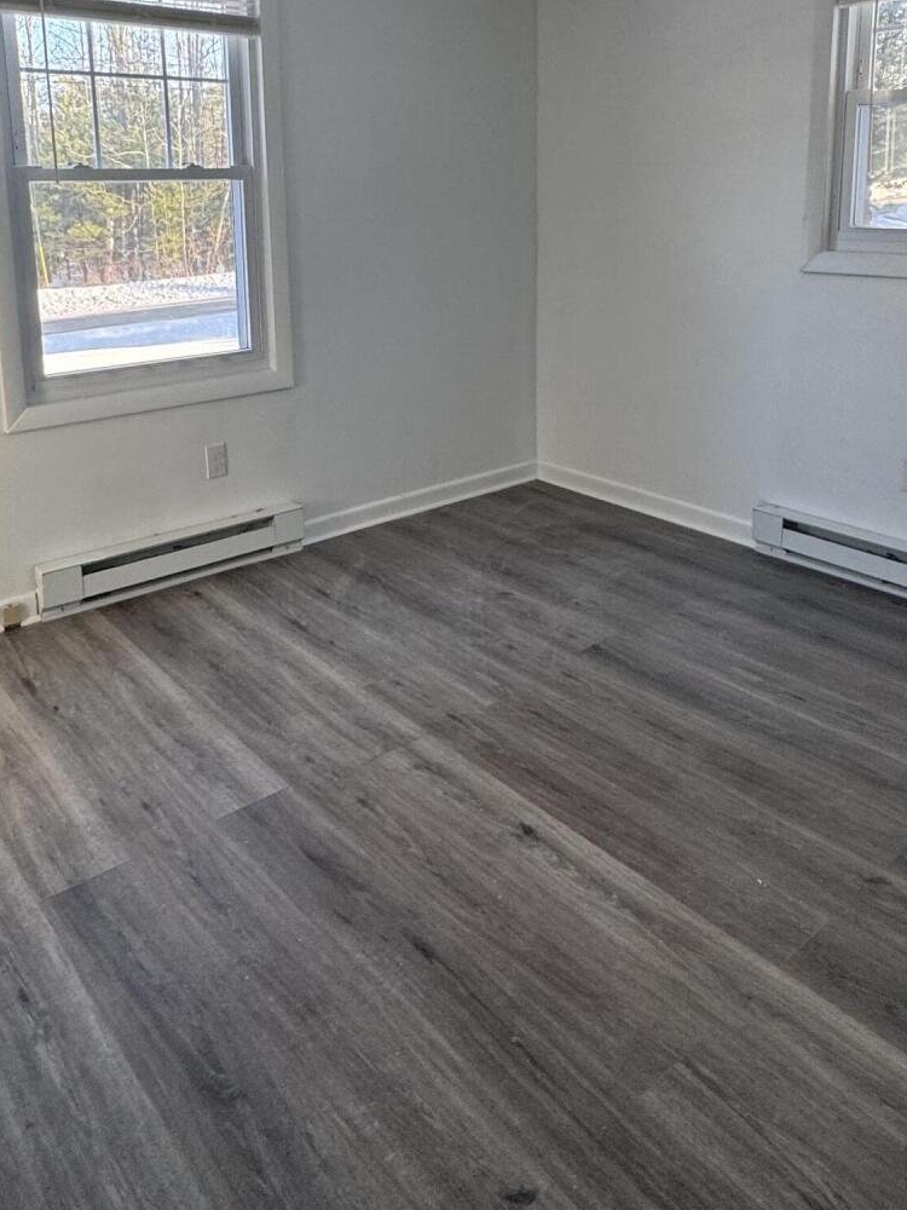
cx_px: 439
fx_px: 978
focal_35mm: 28
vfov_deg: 61.0
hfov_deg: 49.7
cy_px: 352
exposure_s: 1/99
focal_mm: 2.22
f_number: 2.2
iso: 125
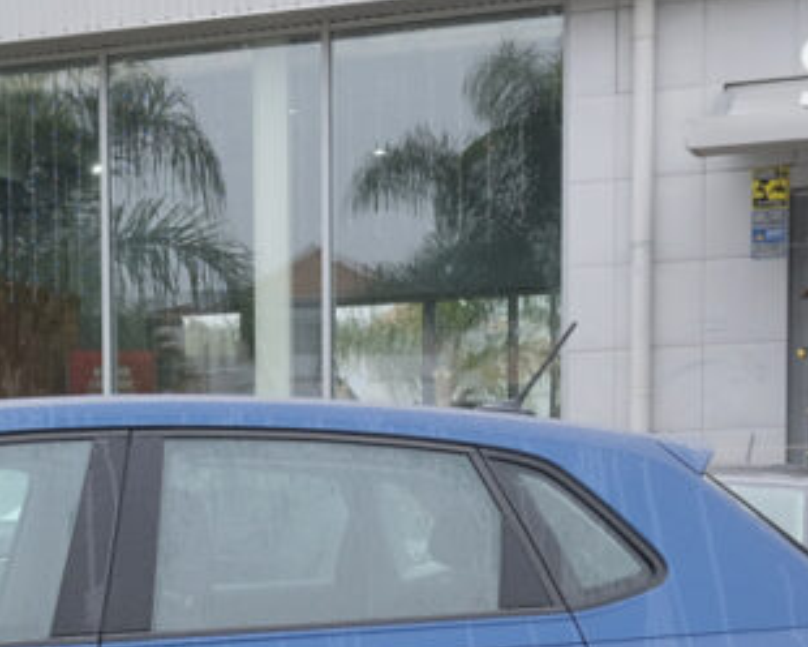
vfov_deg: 15.4
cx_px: -65
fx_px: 2296
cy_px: 776
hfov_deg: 19.2
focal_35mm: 96
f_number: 7.1
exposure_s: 1/80
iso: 500
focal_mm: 20.9
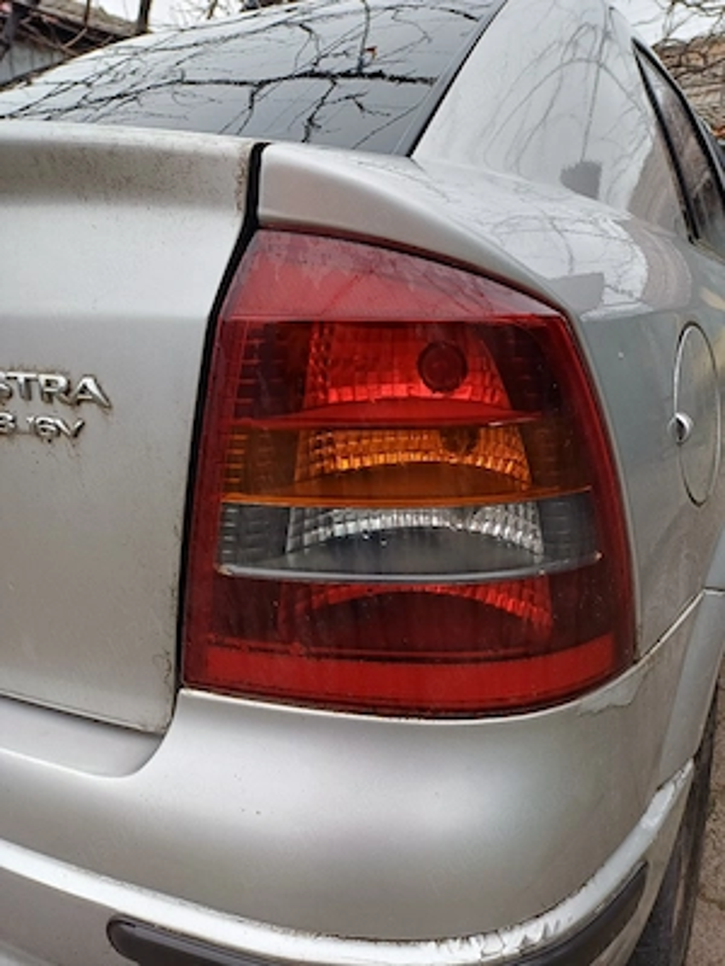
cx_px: 362
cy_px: 483
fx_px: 698
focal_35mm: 25
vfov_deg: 69.4
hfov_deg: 54.9
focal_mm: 4.65
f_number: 1.8
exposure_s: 1/143
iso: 50
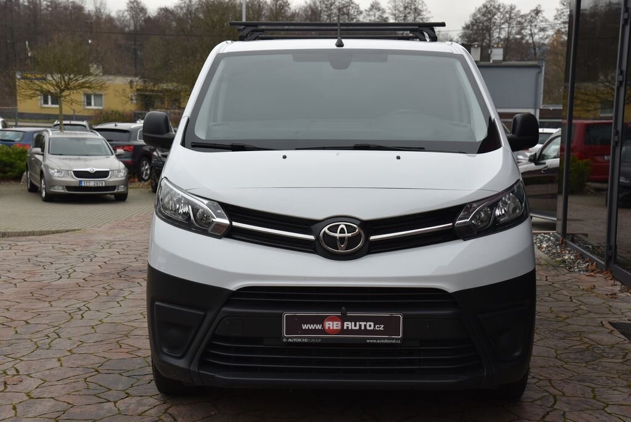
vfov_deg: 23.4
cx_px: 316
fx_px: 1017
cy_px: 211
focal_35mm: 58
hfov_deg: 34.5
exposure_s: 1/250
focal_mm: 58
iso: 500
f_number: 8
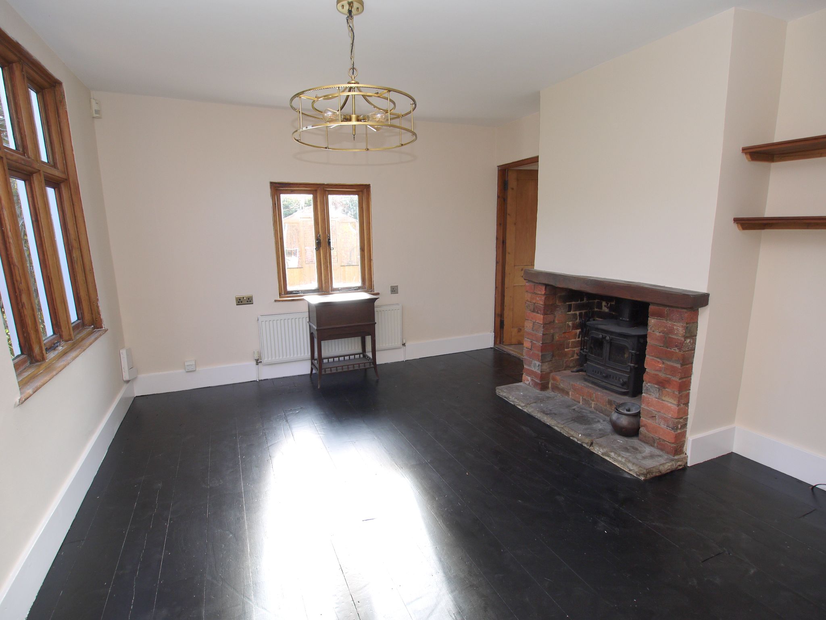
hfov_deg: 87.8
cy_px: 310
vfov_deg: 71.6
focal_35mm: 18
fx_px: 430
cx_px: 413
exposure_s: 1/60
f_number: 4
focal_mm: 9
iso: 100
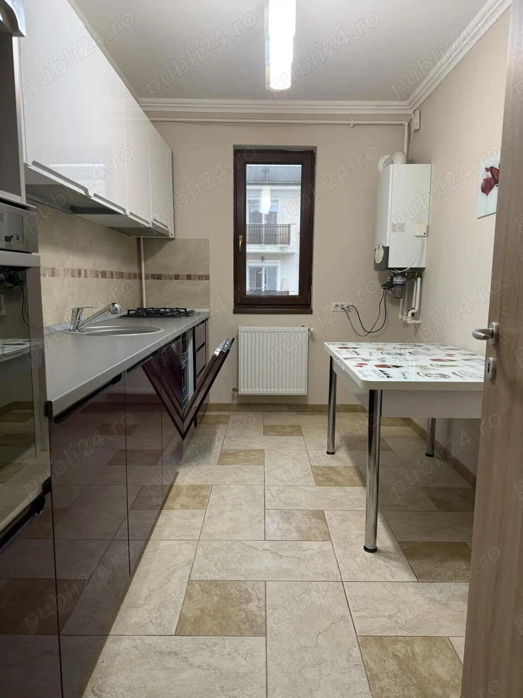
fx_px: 484
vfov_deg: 71.6
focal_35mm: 24
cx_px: 262
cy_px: 349
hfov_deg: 56.8
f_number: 1.78
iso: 125
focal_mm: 6.76
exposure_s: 1/50
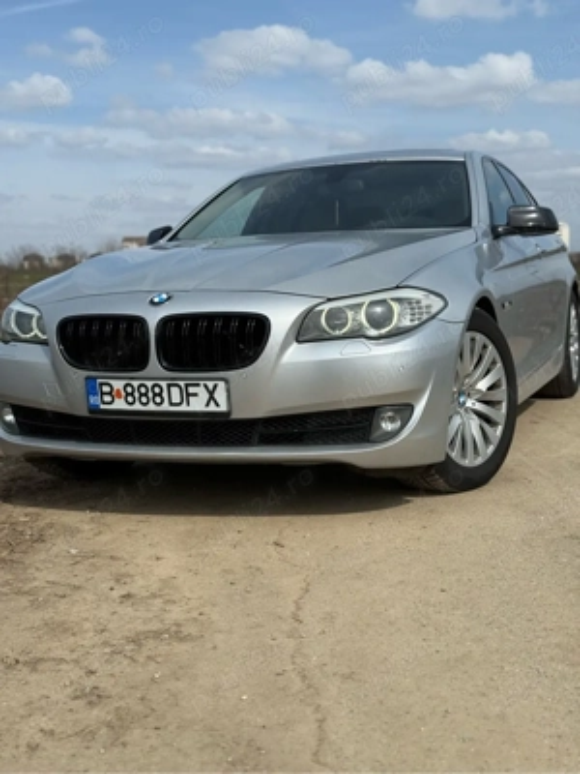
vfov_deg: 39.7
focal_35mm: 48
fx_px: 1072
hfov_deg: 30.3
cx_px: 290
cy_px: 387
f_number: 1.78
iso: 64
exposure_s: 1/7874
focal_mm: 6.76
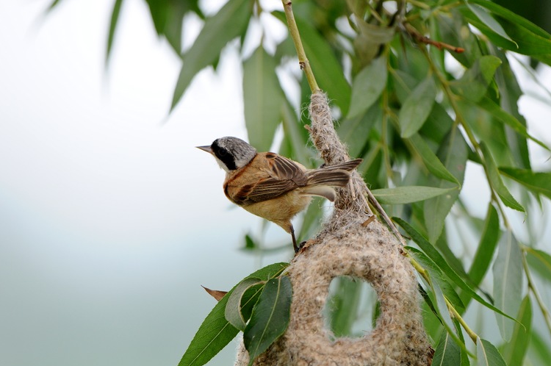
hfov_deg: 2.6
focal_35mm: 800
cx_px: 293
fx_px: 12228
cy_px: 183
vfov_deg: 1.7
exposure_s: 1/640
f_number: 4
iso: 400
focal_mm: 500
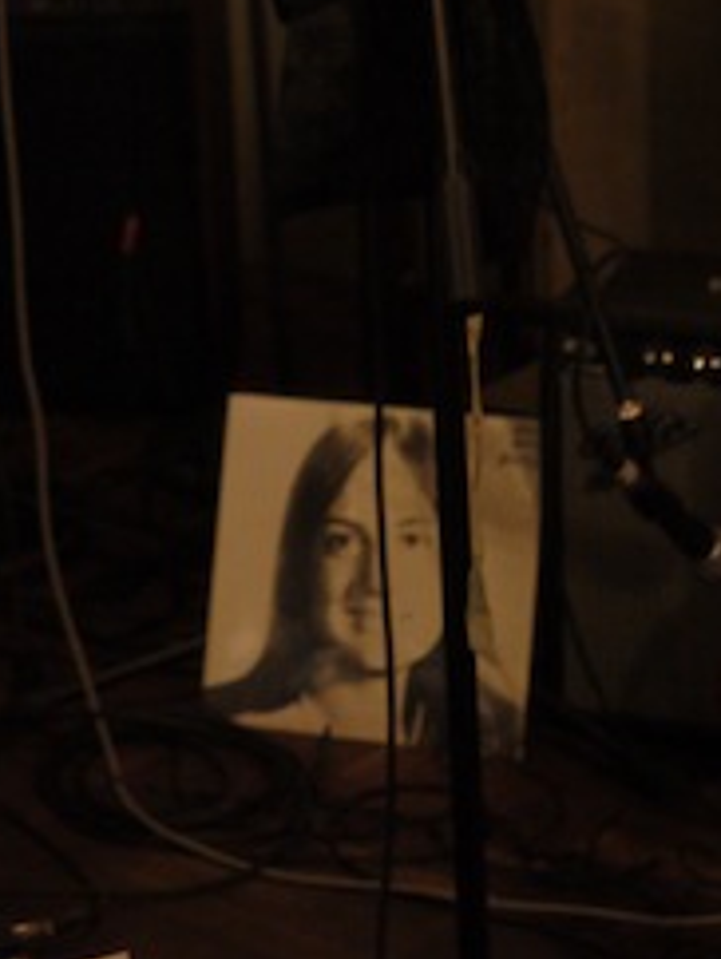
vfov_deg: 17.5
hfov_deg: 13.3
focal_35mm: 111
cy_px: 111
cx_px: 79
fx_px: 3077
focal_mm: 20
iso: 400
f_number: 1.7
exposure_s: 1/8
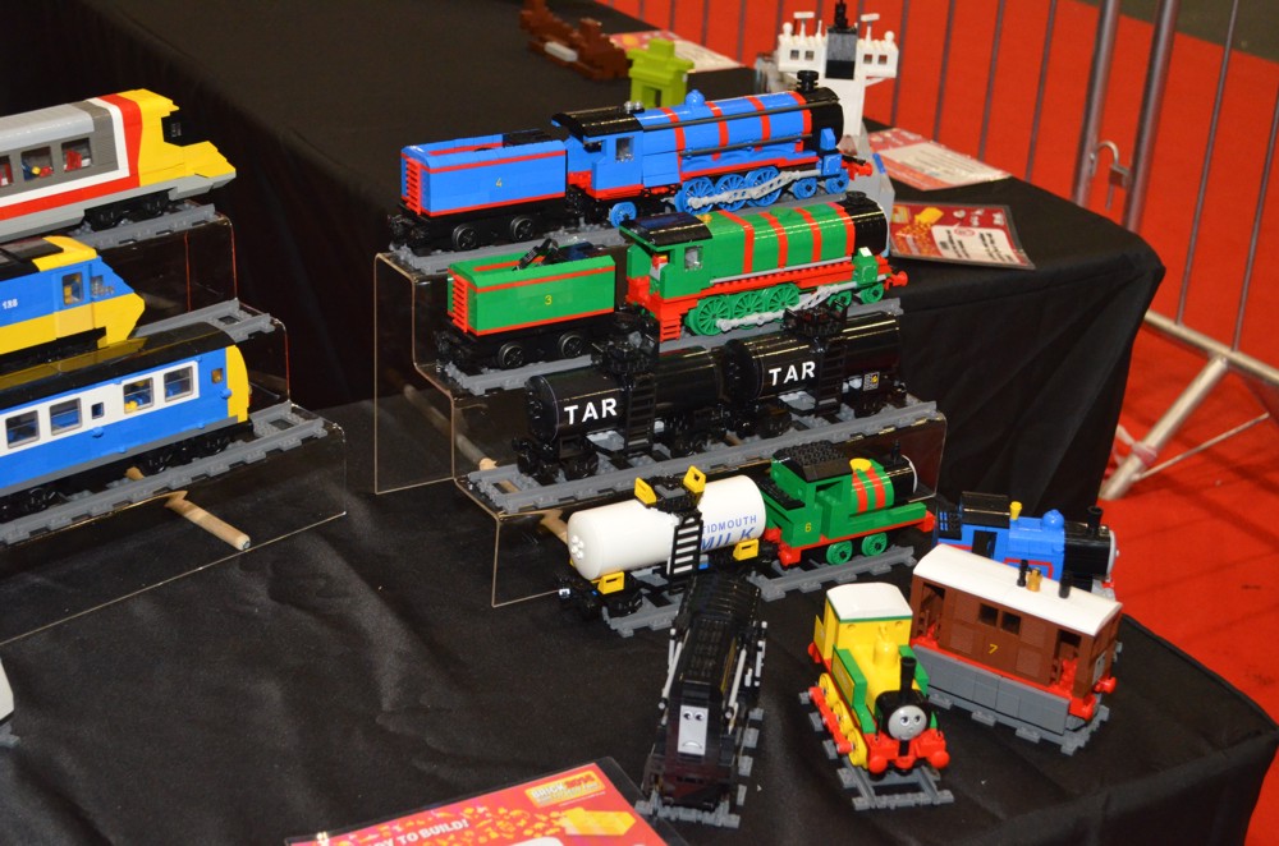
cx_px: 640
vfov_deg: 24.9
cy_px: 423
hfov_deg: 36.9
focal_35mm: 54
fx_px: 1914
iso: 3200
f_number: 5
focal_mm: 36
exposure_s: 1/60
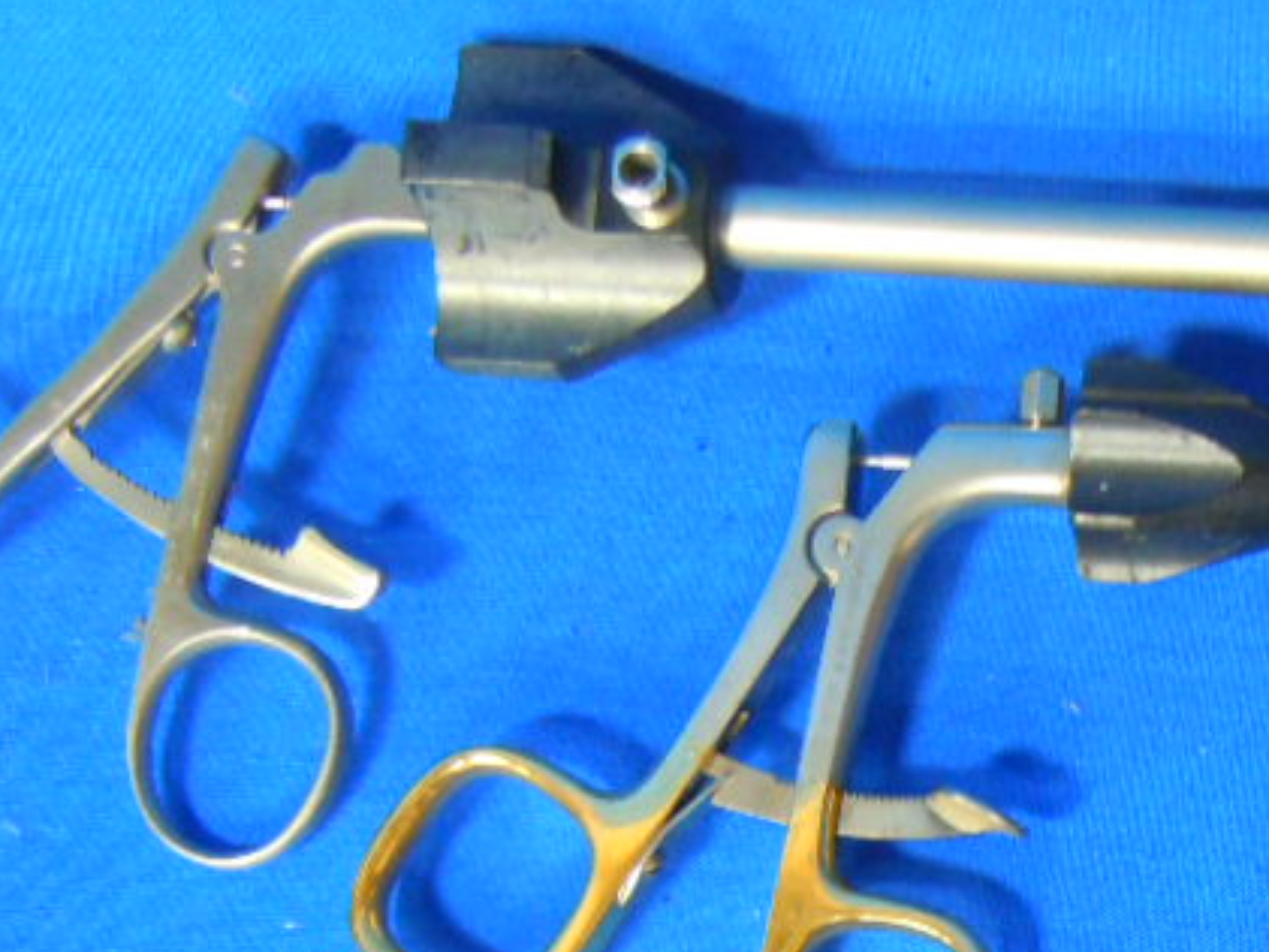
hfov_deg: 25.5
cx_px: 1245
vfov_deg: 19.1
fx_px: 2677
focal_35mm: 73
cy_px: 1118
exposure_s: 1/6
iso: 400
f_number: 3.5
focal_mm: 5.4
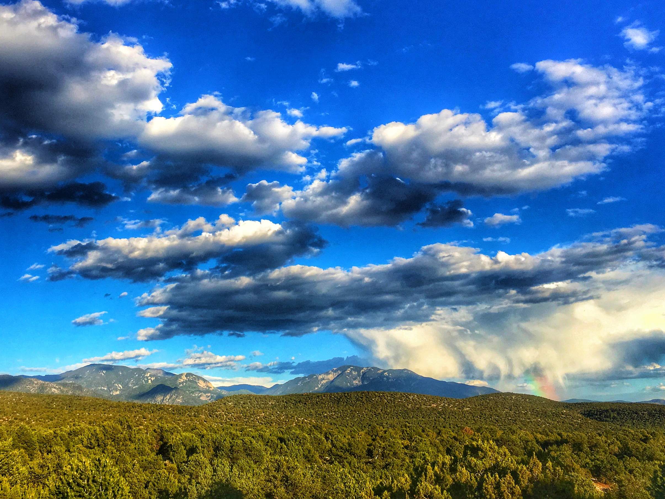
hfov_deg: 49.9
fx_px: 711
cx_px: 274
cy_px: 181
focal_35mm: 37
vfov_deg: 38.4
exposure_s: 1/1374
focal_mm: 4.15
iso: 25
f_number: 2.2
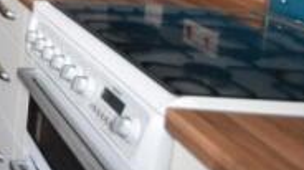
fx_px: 451
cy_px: -88
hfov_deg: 24.9
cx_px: -188
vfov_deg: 18.7
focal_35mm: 56
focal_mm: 10
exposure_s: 1/60
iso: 1000
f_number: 5
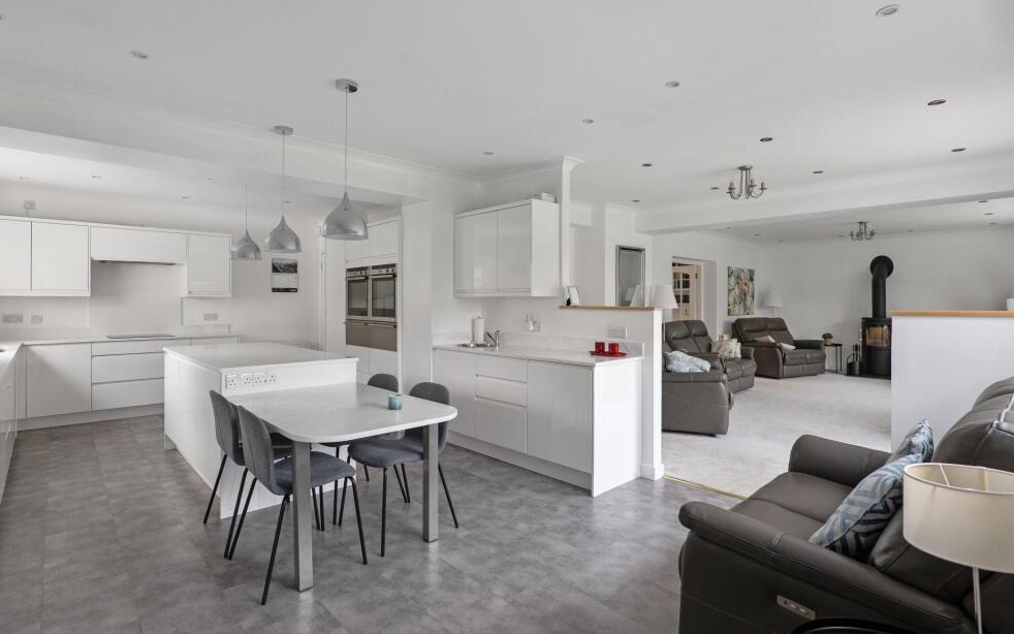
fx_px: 470
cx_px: 503
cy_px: 315
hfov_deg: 94.4
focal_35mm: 17
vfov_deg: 68.0
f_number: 8
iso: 640
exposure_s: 1/40
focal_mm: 16
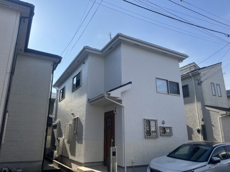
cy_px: 86
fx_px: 173
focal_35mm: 26
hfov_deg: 67.3
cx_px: 115
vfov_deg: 53.1
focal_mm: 5.1
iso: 50
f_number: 1.6
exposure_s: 1/3623
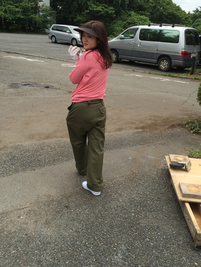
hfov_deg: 41.7
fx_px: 263
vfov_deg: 53.7
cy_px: 112
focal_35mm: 34
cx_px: 116
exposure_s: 1/1414
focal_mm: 4.15
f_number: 2.2
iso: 32
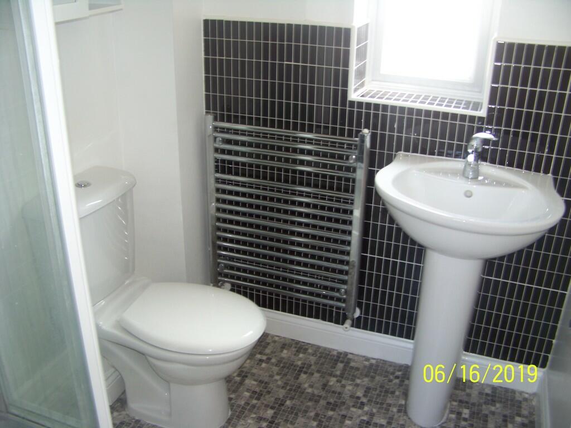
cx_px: 286
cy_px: 214
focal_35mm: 36
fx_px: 594
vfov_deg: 39.7
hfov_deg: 51.4
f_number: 3.2
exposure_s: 1/20
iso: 64
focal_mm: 5.85
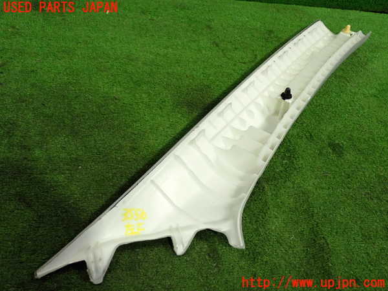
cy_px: 146
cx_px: 194
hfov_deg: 45.8
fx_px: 460
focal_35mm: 41
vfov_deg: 35.1
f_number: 2.8
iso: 1000
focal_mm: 7.31
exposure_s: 1/125
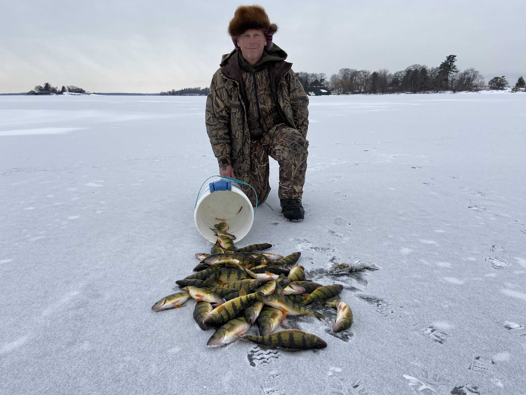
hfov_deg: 67.3
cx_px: 263
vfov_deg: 53.1
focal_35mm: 26
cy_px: 198
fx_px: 395
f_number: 1.8
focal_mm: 4.25
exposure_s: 1/2899
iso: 32
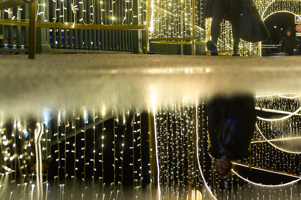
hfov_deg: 34.1
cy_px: 51
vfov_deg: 23.1
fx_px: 485
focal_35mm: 58
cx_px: 206
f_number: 3.2
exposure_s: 1/200
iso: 2000
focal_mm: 38
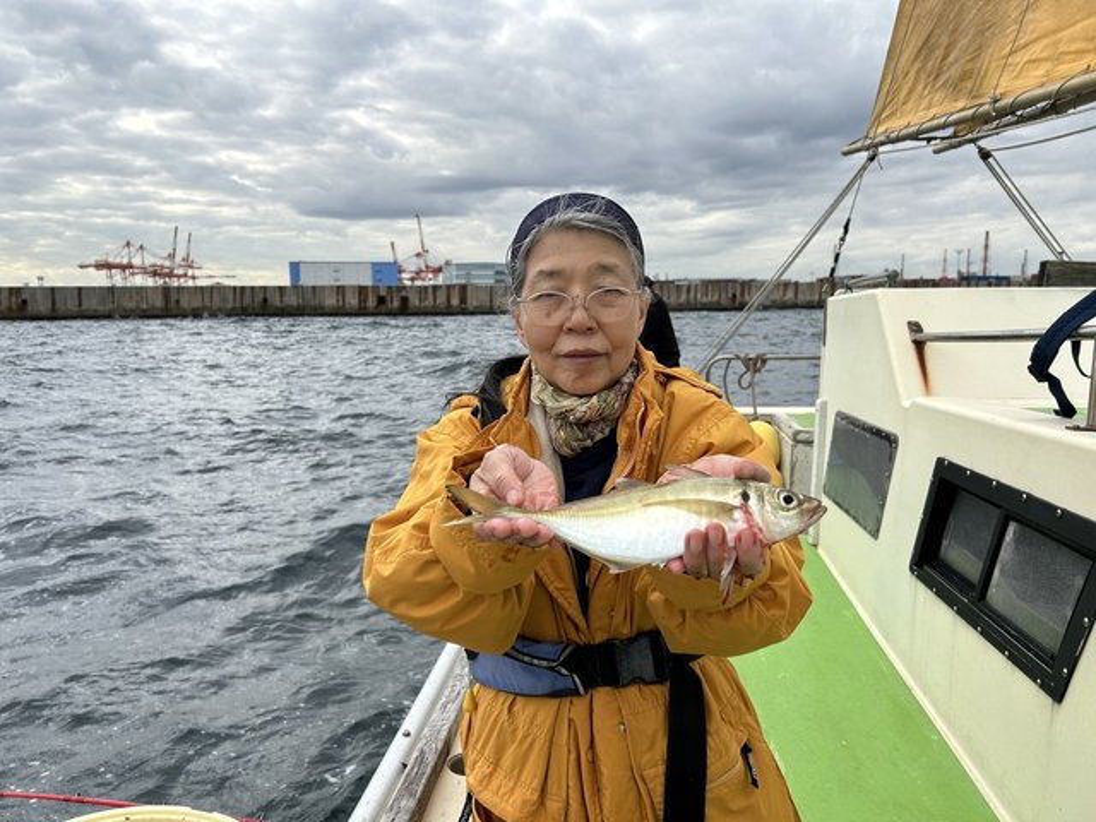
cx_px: 548
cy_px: 411
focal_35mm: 26
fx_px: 823
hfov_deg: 67.3
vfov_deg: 53.1
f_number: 1.5
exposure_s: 1/2695
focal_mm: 5.7
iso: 50
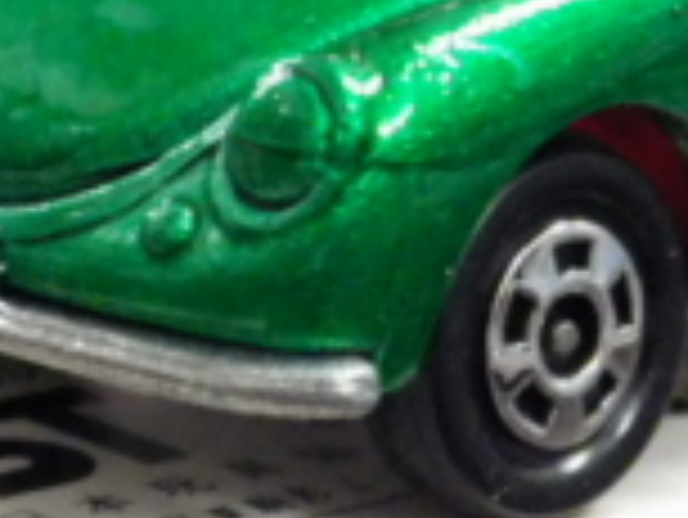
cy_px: 108
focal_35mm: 297
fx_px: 5908
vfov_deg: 5.0
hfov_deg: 6.7
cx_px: 526
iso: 1000
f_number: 4.2
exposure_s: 1/25
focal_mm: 12.8
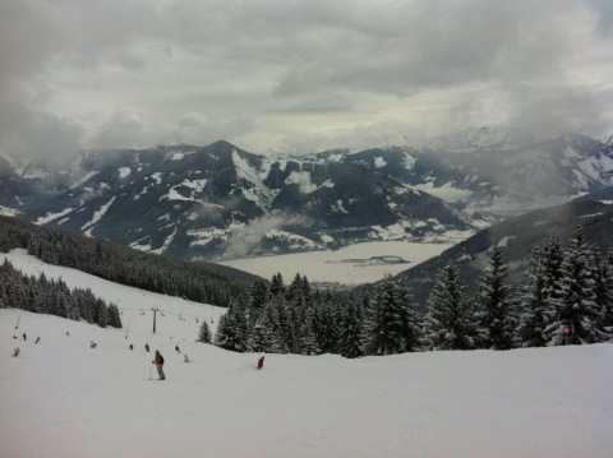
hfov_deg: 52.7
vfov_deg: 40.6
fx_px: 619
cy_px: 229
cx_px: 306
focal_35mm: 35
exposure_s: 1/2742
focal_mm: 3.85
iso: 80
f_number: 2.8
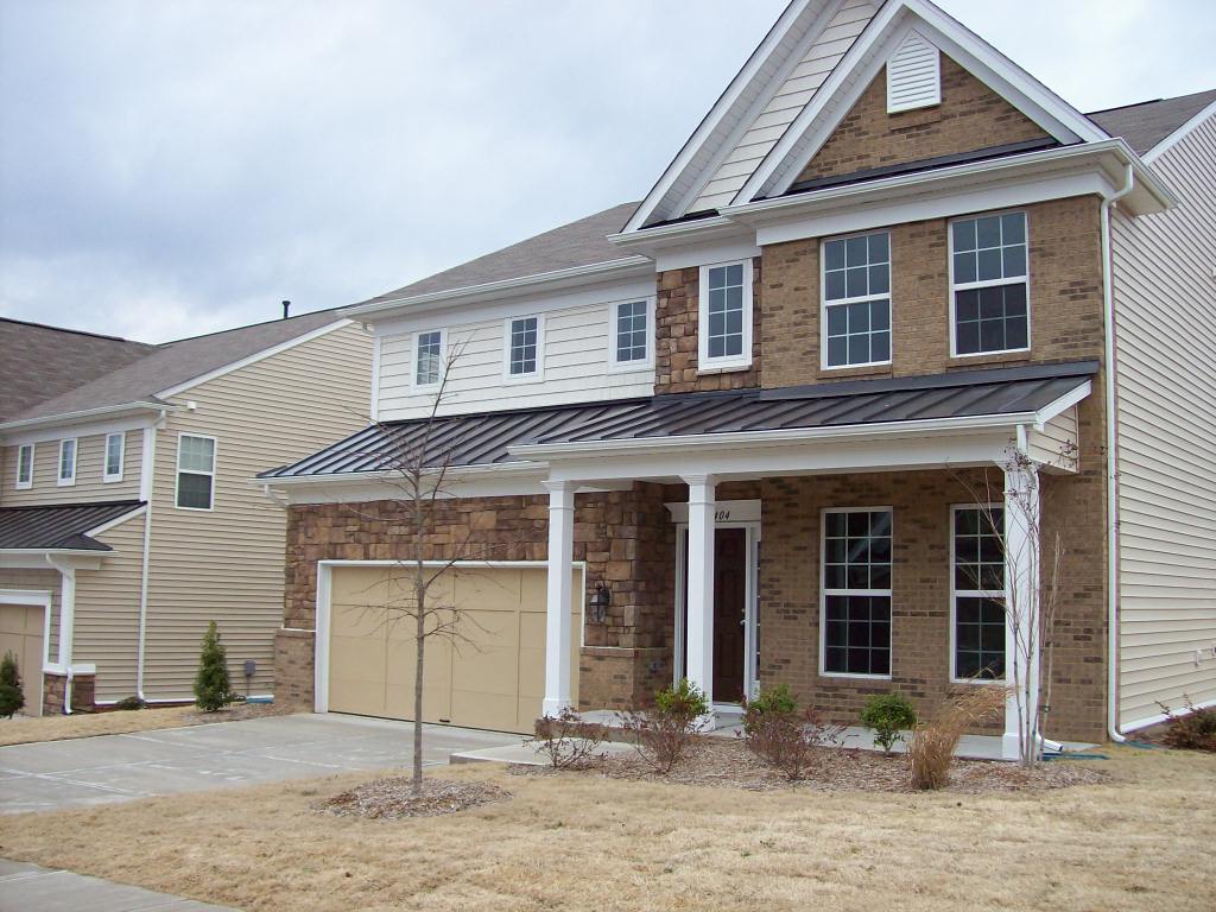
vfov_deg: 39.7
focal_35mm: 36
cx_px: 608
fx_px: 1265
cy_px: 456
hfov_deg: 51.4
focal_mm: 6
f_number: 2.7
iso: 80
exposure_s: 1/480
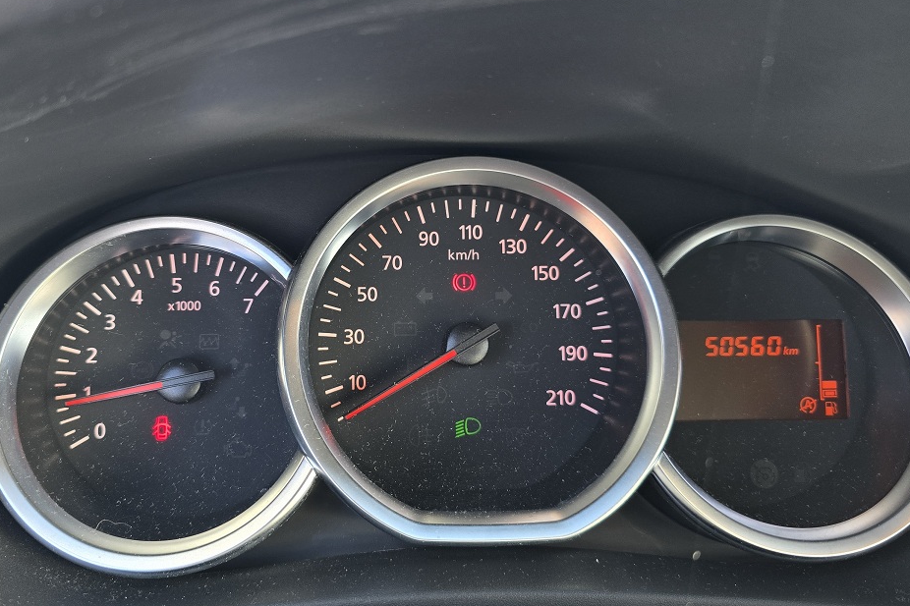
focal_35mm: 31
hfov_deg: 60.1
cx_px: 396
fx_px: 783
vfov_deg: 42.3
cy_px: 302
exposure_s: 1/180
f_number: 1.7
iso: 100
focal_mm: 6.3
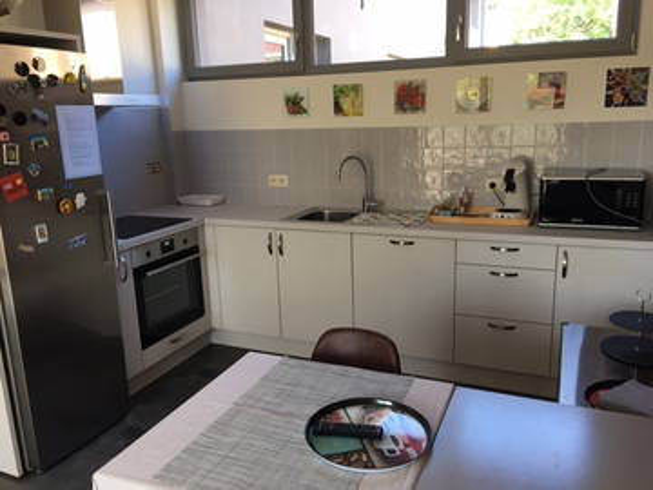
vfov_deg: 48.2
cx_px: 326
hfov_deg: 61.7
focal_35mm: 29
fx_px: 547
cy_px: 245
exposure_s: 1/33
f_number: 2.2
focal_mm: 4.15
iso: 25
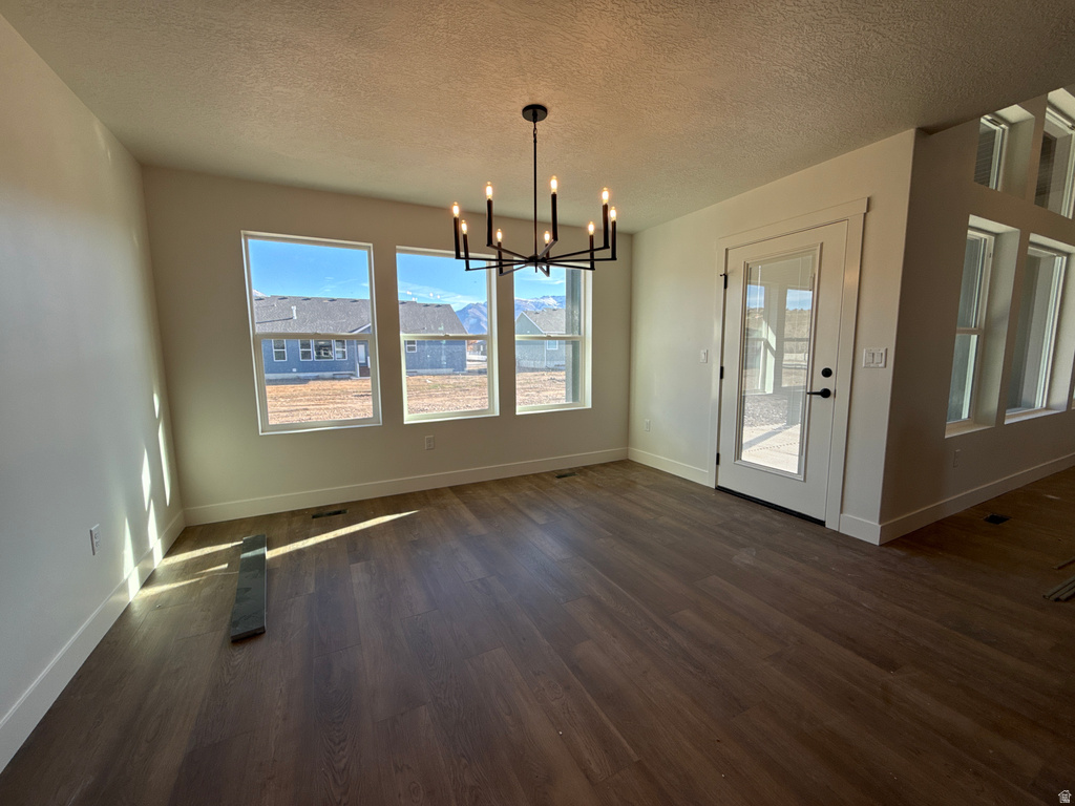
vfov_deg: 85.7
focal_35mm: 14
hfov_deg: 102.1
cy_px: 403
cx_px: 538
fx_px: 435
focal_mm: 2.22
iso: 64
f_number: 2.2
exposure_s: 1/368
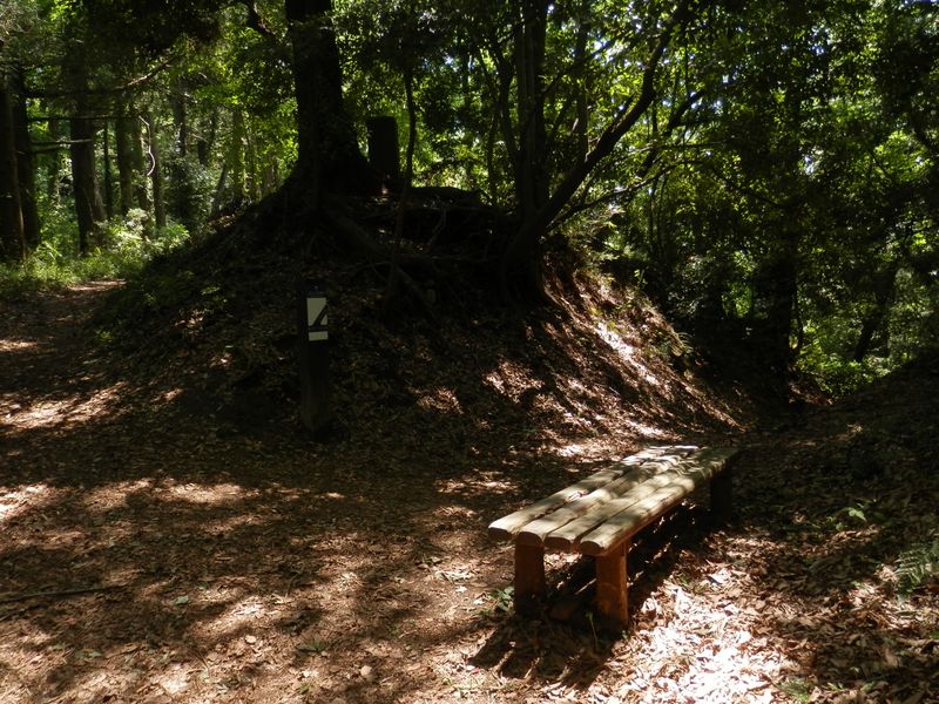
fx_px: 732
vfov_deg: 51.4
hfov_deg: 65.3
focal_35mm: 27
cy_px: 352
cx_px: 470
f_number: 3.2
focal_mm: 5
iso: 80
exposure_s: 1/60
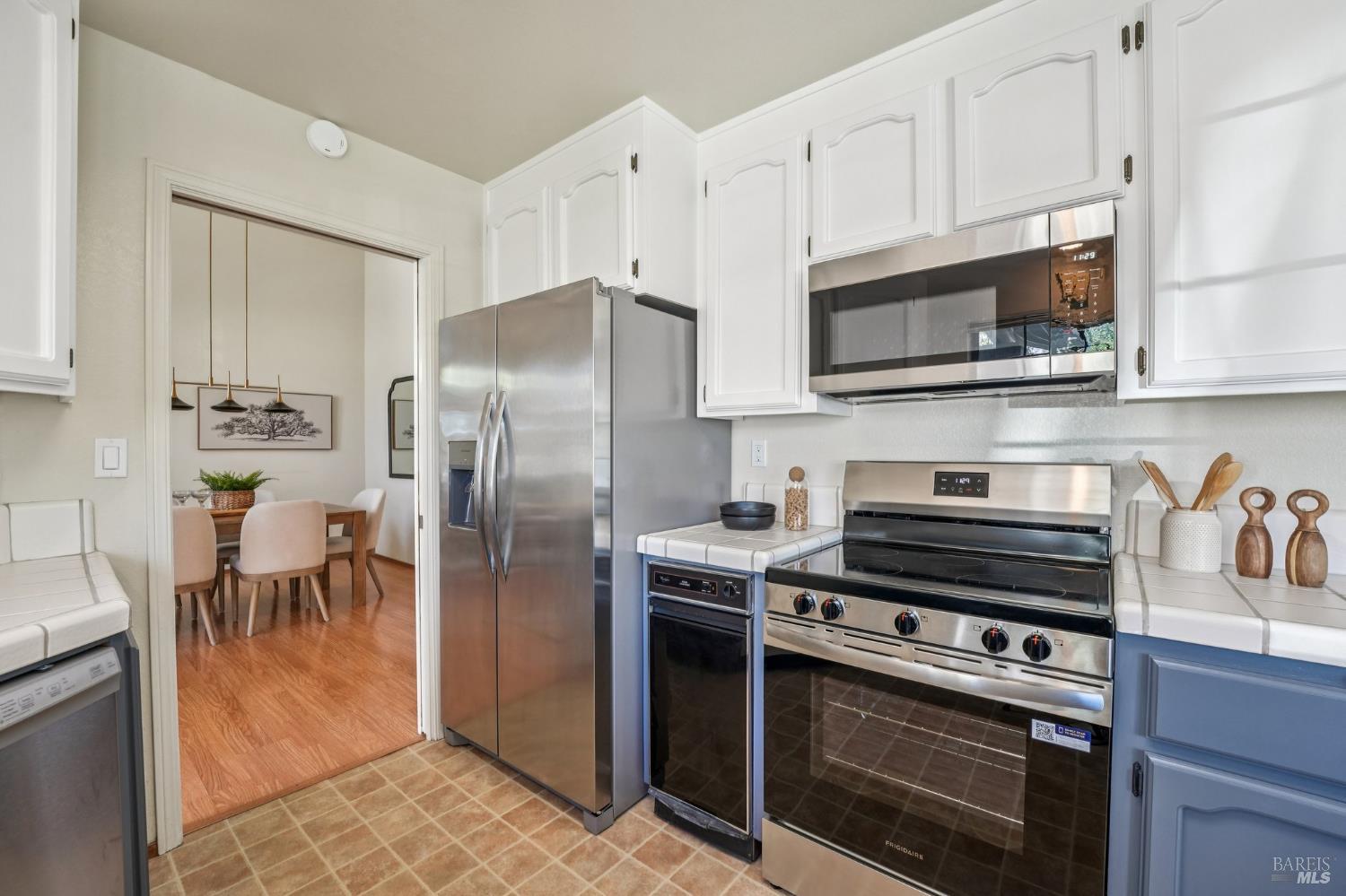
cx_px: 673
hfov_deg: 104.3
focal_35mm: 14
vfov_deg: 81.2
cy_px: 448
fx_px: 523
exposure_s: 1/30
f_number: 8
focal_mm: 14
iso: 800
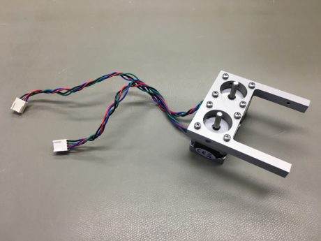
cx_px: 160
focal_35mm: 29
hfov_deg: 61.7
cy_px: 120
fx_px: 269
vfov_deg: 48.2
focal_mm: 4.15
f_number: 2.2
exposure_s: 1/33
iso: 40
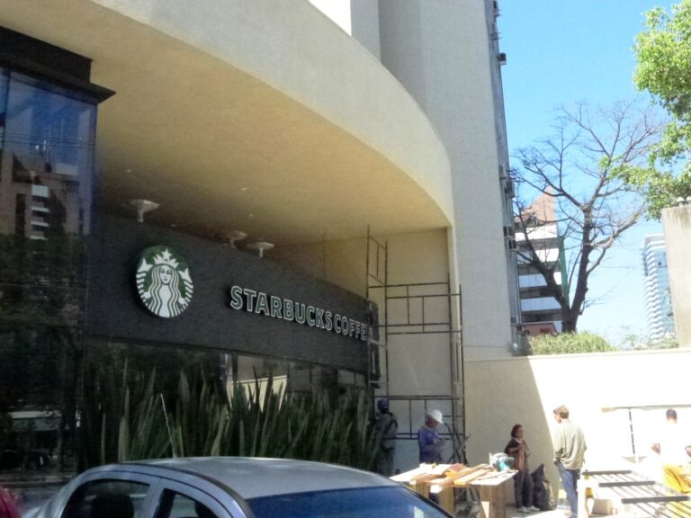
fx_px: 739
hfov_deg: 50.1
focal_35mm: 37
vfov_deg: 38.7
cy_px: 259
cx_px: 346
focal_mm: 7.9
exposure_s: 1/2500
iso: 3200
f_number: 8
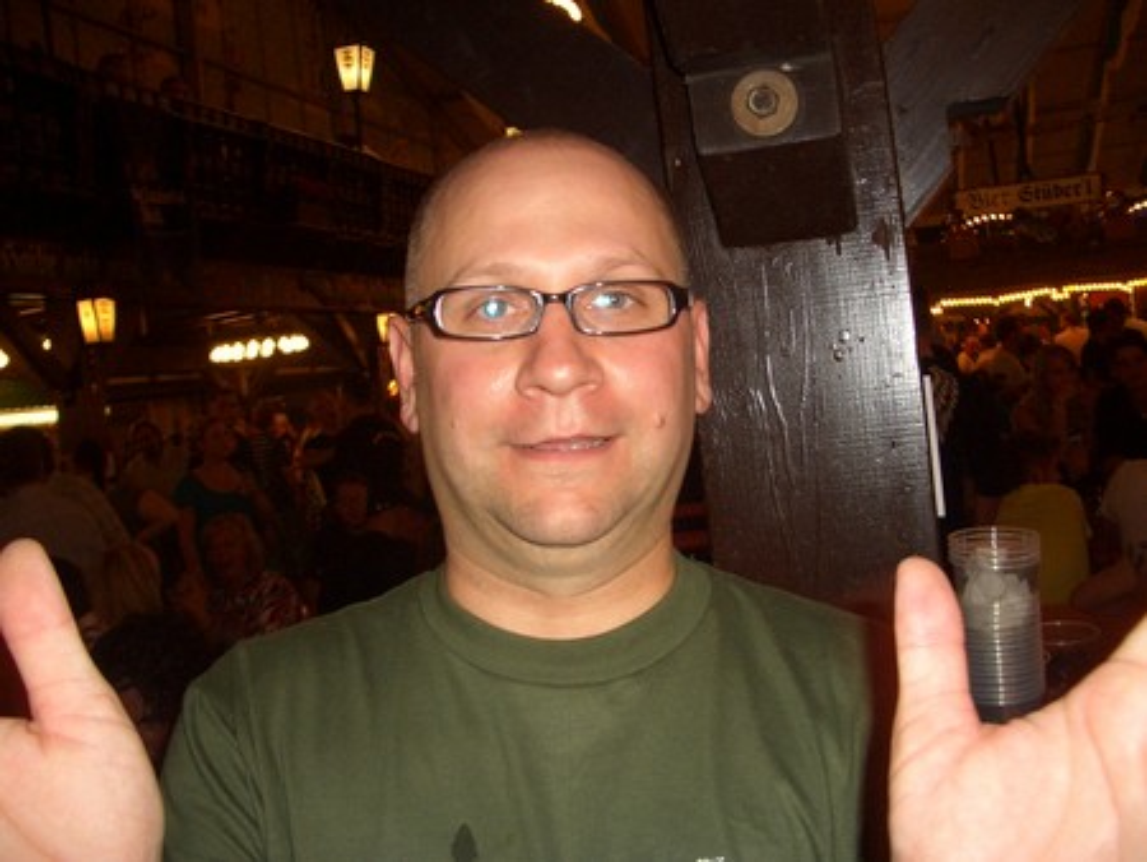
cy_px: 431
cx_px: 574
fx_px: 1160
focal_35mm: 35
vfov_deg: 40.7
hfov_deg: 52.6
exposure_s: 1/60
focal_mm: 5.8
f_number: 2.6
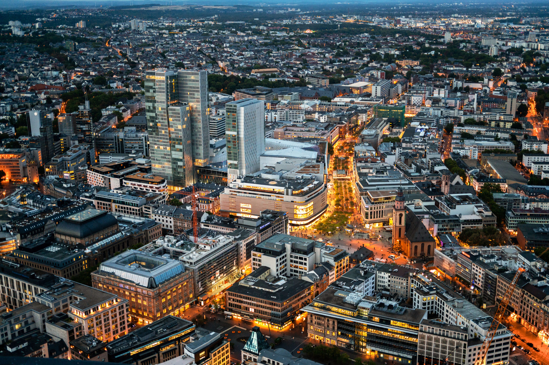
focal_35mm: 40
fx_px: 610
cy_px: 182
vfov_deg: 33.4
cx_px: 274
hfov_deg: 48.5
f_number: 2
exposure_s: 1/125
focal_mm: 40
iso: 640
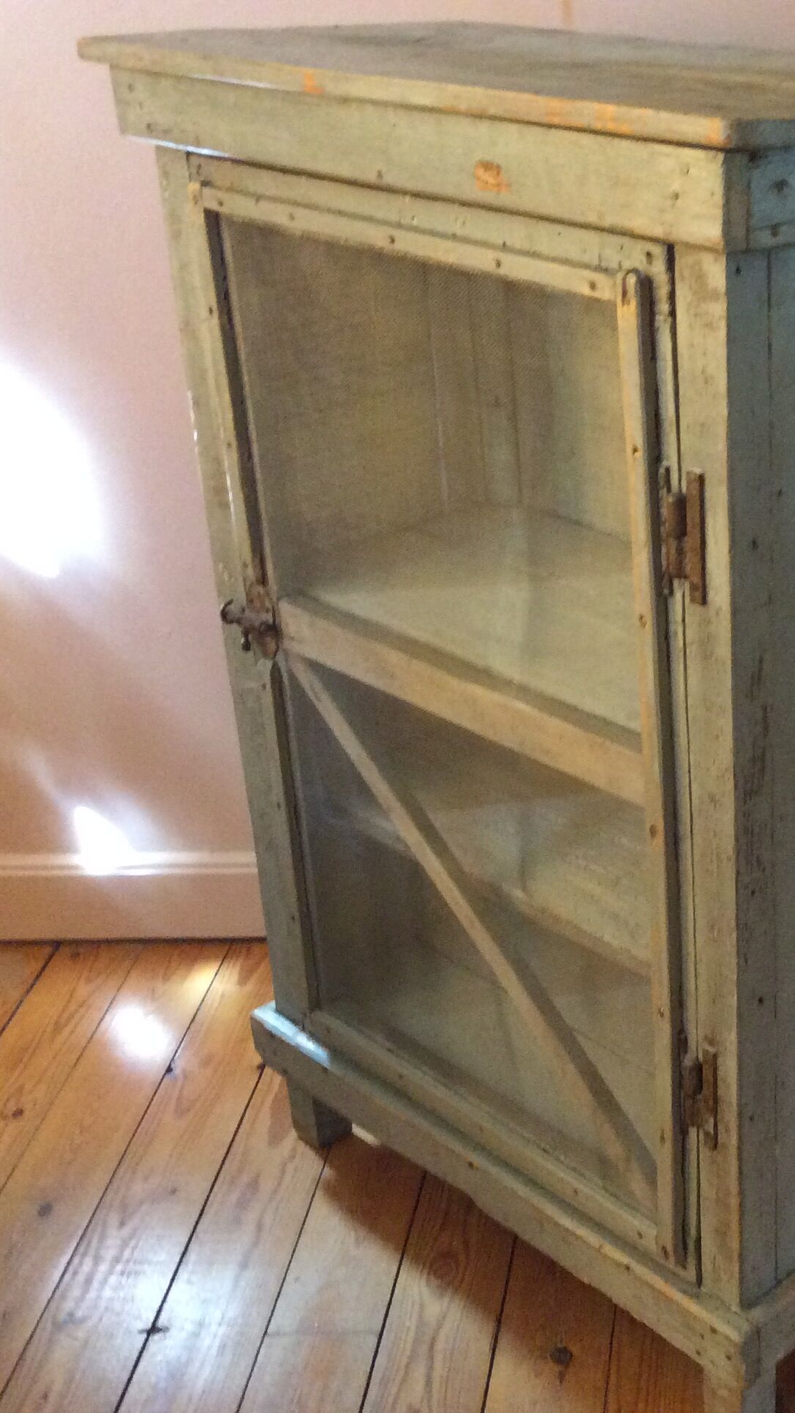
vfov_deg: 43.7
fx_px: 1761
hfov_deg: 24.0
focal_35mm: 47
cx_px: 847
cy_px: 712
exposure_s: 1/20
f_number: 2.4
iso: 320
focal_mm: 3.3
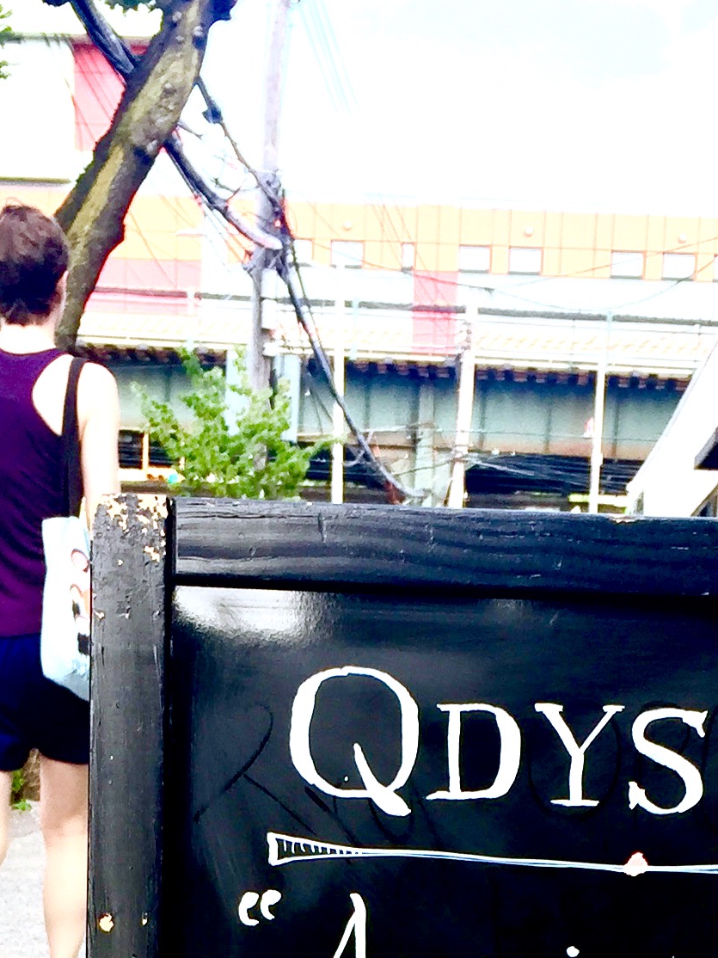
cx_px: 423
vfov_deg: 20.5
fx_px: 2352
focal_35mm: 85
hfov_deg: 17.3
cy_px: 1330
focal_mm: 4.15
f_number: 2.2
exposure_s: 1/133
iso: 32
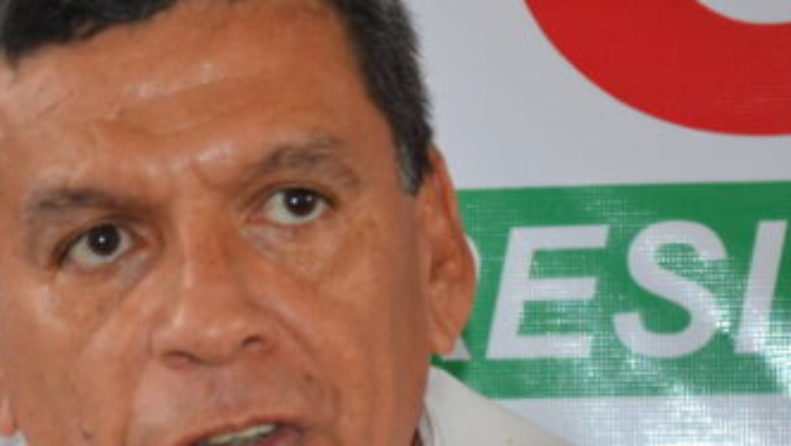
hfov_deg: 11.8
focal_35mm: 181
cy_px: 408
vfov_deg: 6.7
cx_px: 114
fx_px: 3800
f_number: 5.6
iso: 2000
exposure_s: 1/60
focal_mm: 55
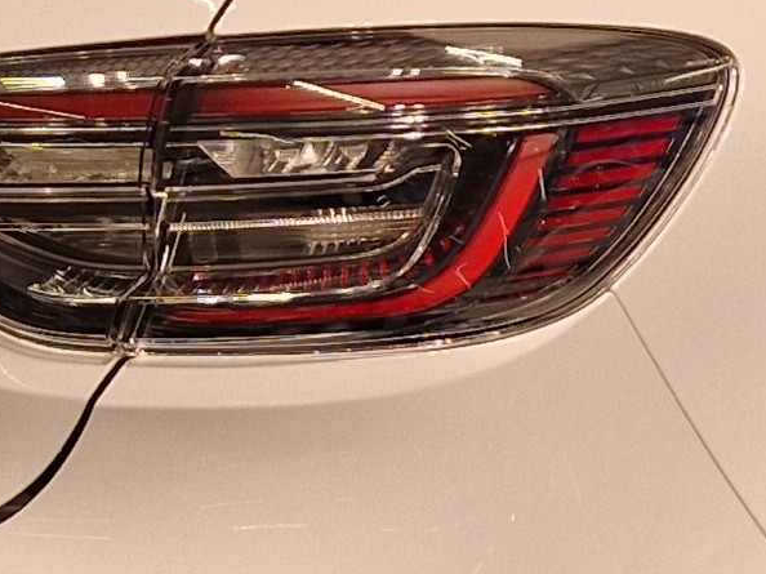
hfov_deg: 12.7
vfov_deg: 9.6
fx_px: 3429
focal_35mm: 155
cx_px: 507
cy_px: 353
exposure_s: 1/100
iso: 50
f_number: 1.8
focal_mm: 5.4
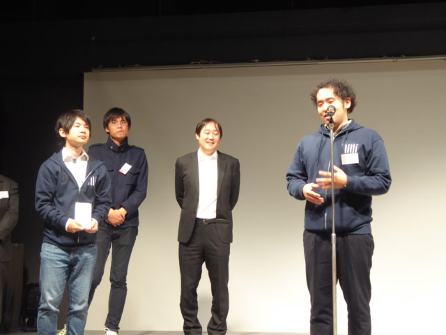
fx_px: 889
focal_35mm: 69
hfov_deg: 28.2
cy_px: 168
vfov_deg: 21.3
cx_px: 223
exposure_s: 1/13
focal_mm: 11.7
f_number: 4.4
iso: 400
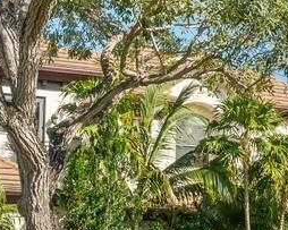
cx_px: 239
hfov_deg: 14.1
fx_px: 1159
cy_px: 58
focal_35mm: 136
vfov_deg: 11.3
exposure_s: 1/320
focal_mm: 23
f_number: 8
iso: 200
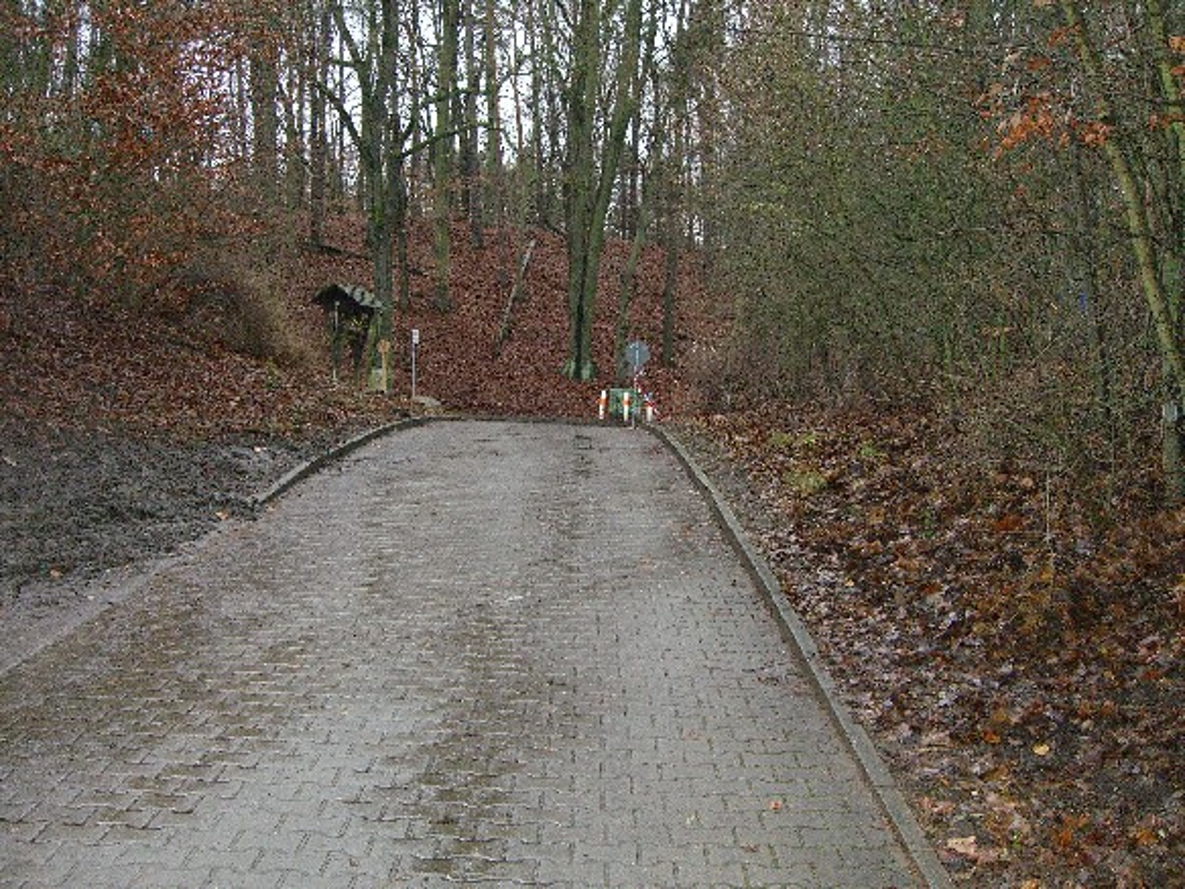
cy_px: 444
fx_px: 1301
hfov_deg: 49.0
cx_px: 592
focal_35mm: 38
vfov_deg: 37.7
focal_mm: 7.9
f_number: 2.8
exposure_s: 1/60
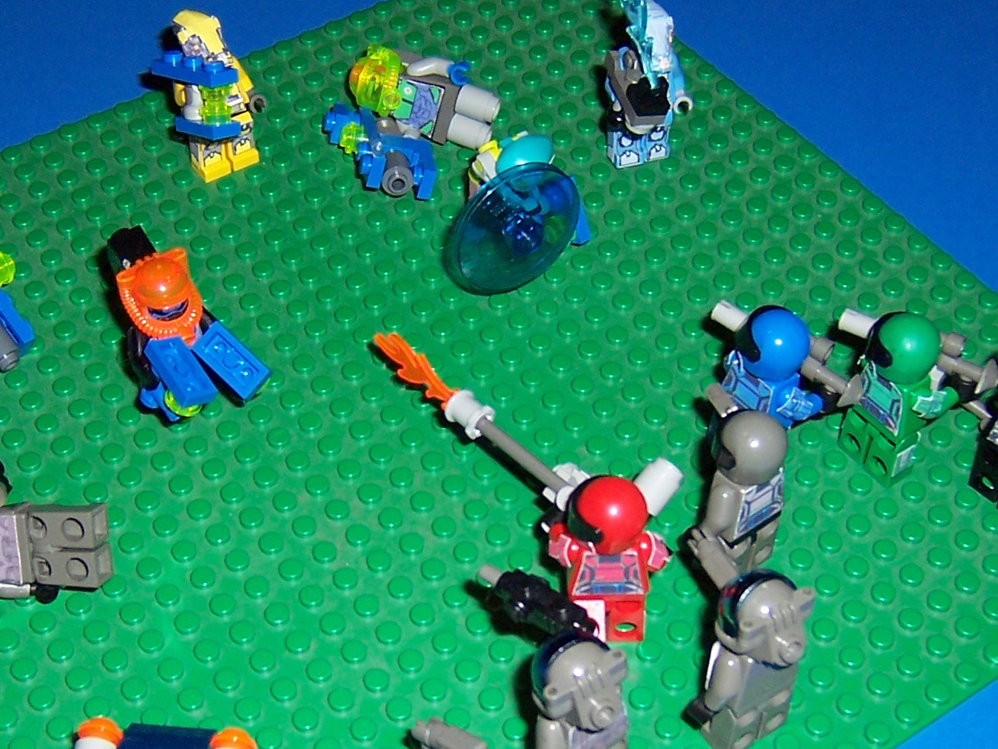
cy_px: 501
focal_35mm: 58
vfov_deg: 25.1
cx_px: 413
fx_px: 1672
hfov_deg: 33.2
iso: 140
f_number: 2.8
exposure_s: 1/60
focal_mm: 5.5
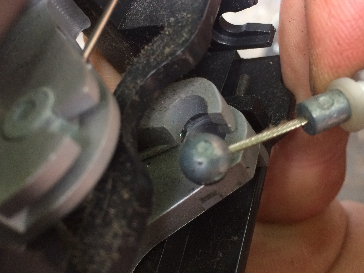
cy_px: 110
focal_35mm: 42
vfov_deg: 34.2
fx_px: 442
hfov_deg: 44.8
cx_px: 195
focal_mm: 4.15
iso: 200
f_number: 2.2
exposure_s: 1/30
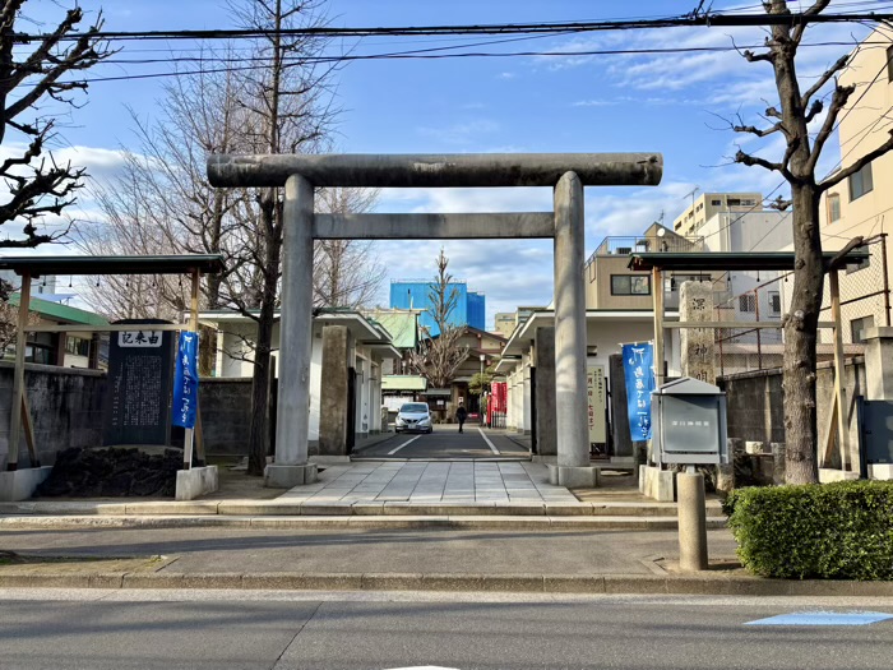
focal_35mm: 26
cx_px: 446
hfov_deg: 67.3
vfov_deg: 53.1
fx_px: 671
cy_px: 335
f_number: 1.6
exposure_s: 1/1499
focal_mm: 5.96
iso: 50
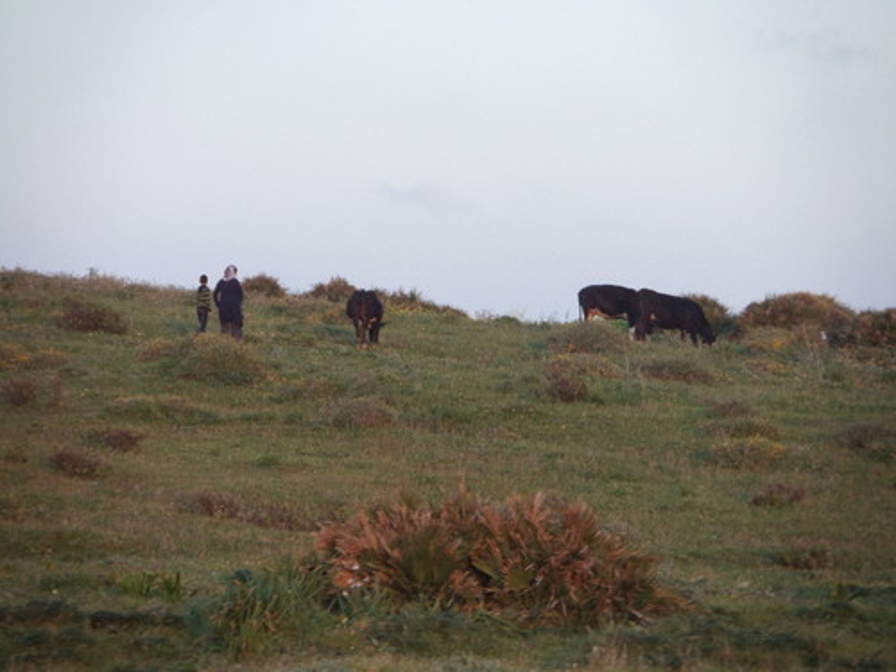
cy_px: 336
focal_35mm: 306
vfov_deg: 4.9
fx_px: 7920
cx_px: 448
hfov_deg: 6.5
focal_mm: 49.7
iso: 200
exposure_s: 1/90
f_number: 5
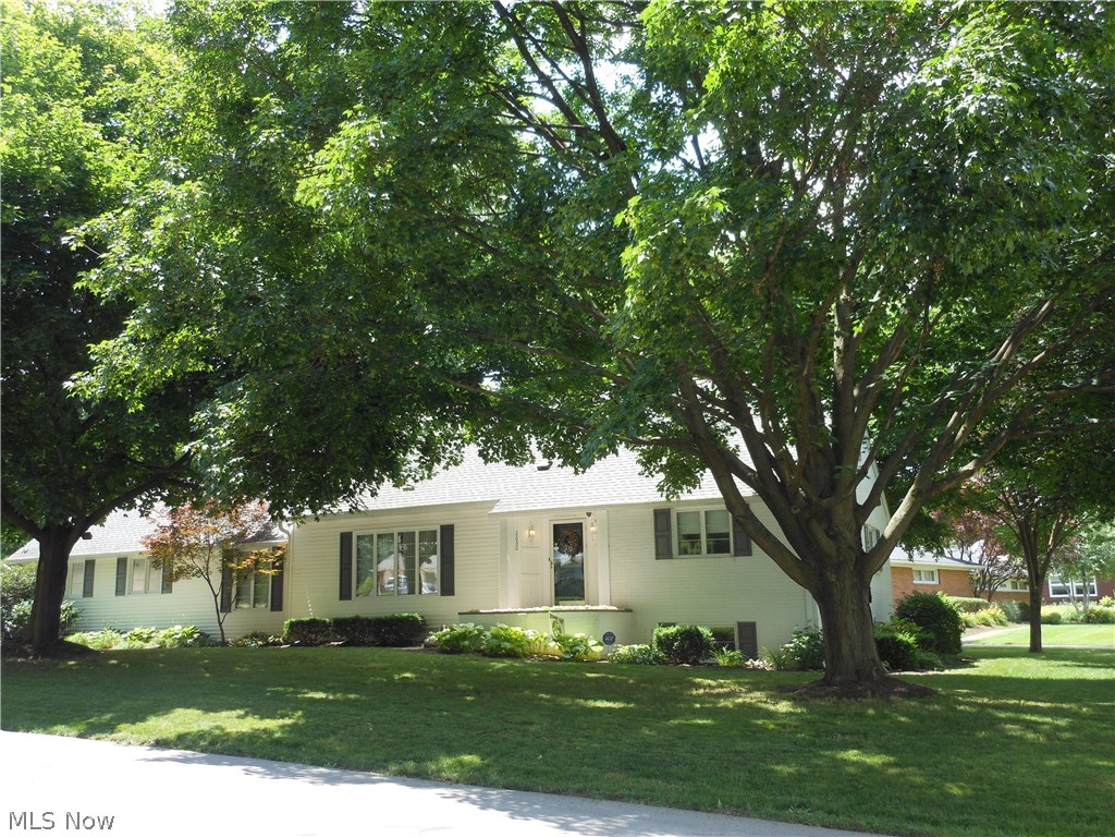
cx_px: 558
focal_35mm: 33
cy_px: 418
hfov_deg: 55.4
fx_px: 1063
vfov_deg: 42.9
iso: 80
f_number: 4
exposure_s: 1/100
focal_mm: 5.9
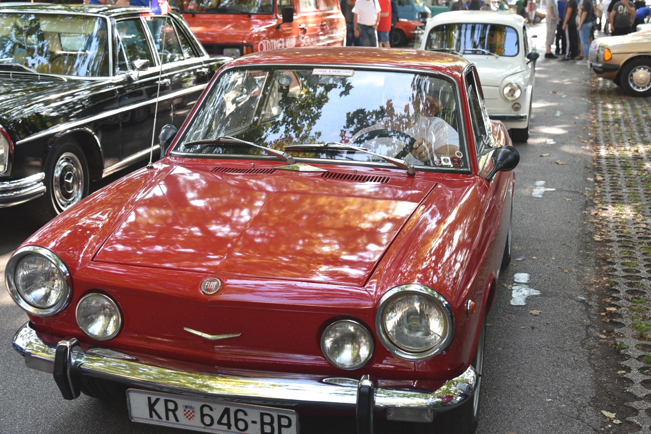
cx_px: 326
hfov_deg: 41.1
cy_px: 217
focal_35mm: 48
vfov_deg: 28.1
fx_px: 868
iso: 400
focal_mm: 48
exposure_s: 1/100
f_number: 5
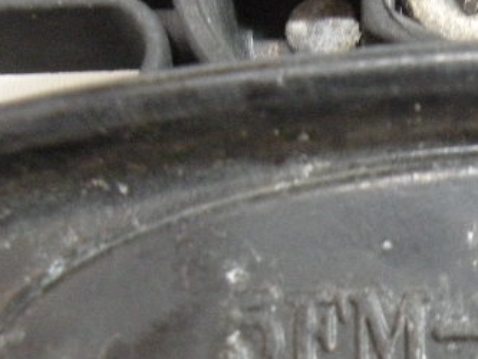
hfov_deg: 22.8
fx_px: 1147
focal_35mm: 83
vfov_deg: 17.2
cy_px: 396
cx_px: 461
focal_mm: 4.7
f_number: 2.8
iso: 400
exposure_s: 1/48
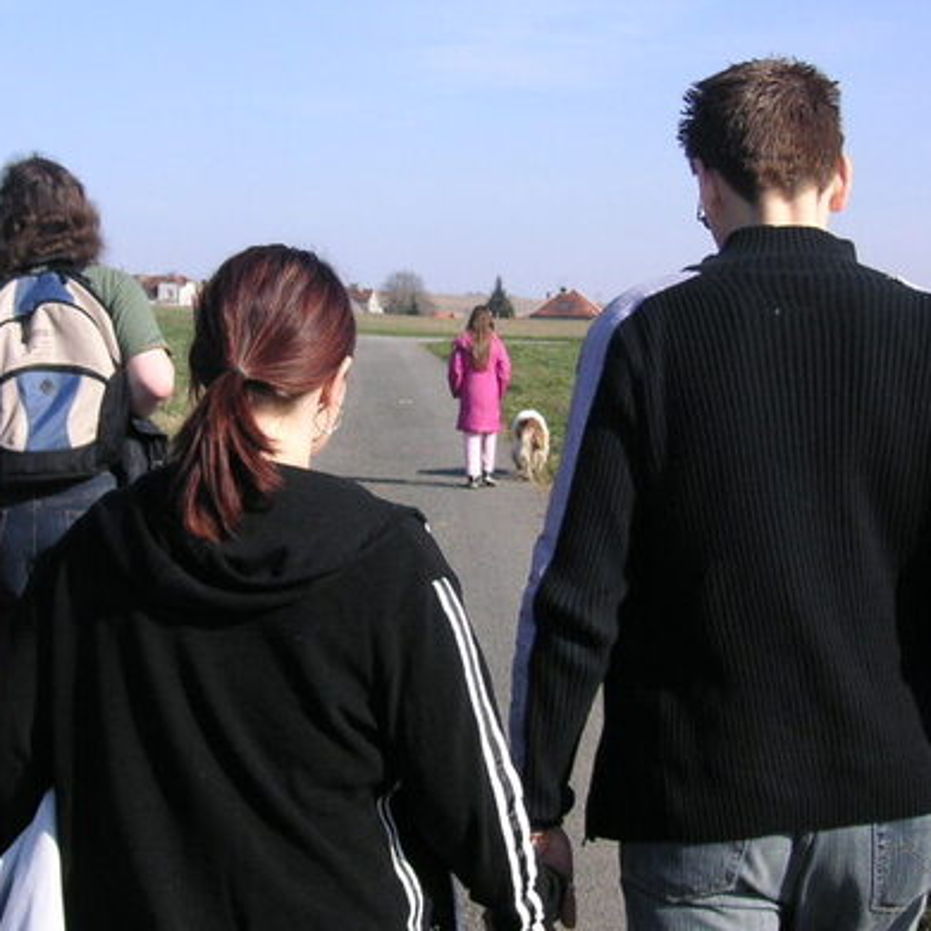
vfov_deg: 25.7
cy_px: 406
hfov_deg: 25.6
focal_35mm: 67
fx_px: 2039
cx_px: 320
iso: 50
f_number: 2.8
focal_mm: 6.1
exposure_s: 1/1000
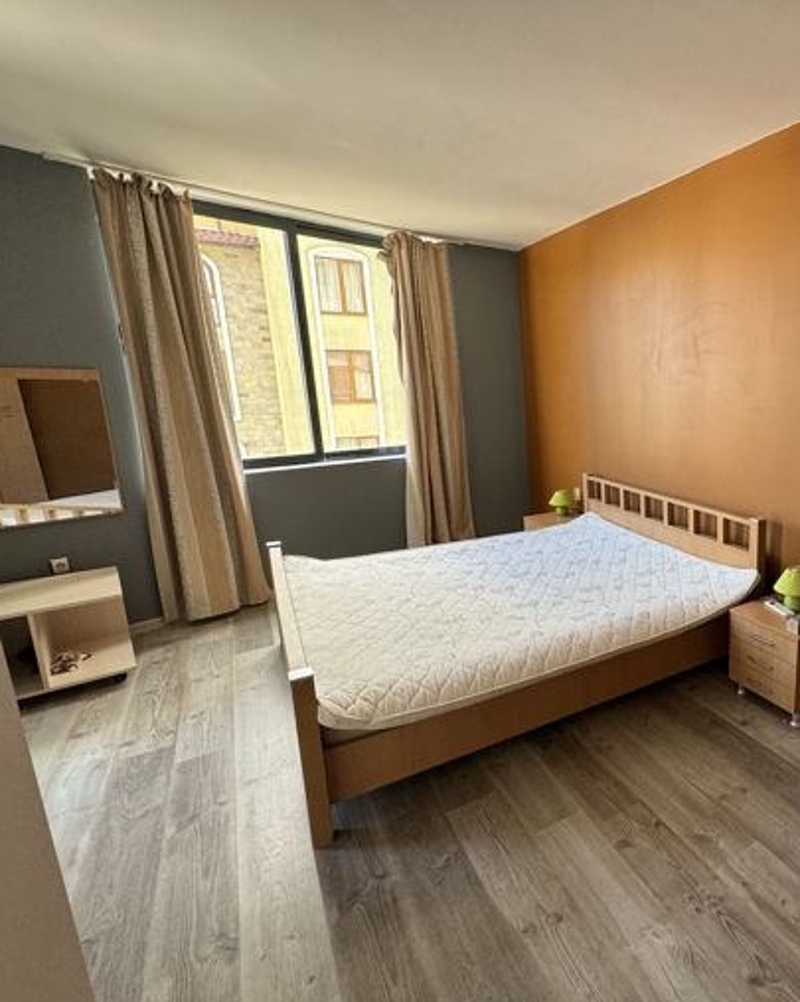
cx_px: 667
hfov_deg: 63.2
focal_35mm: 19
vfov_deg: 83.3
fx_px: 563
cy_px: 504
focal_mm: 2.22
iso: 200
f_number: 2.2
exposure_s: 1/100
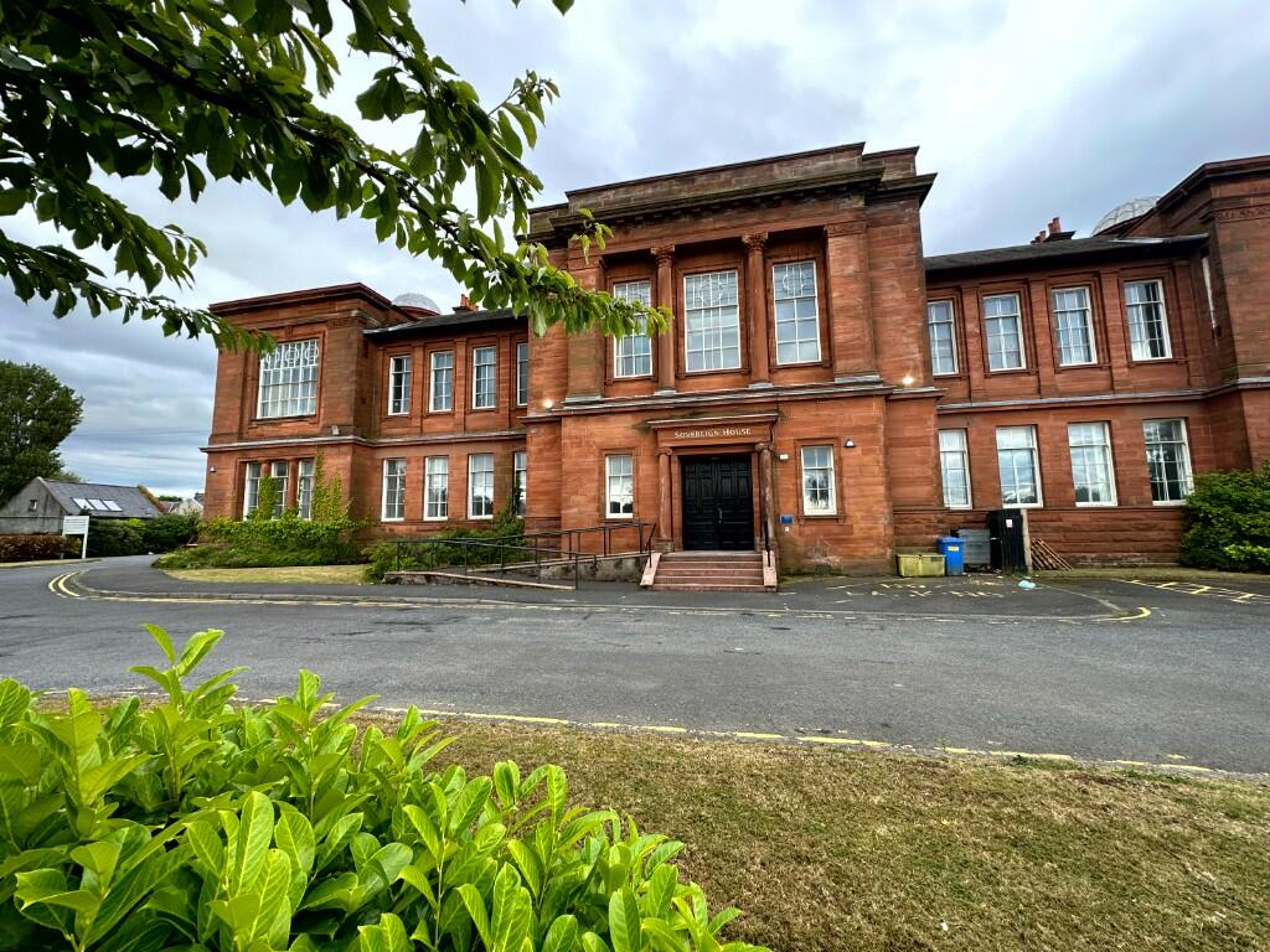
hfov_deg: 102.1
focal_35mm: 14
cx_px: 635
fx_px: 514
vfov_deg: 85.7
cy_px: 476
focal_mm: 2.22
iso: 40
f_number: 2.2
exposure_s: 1/101
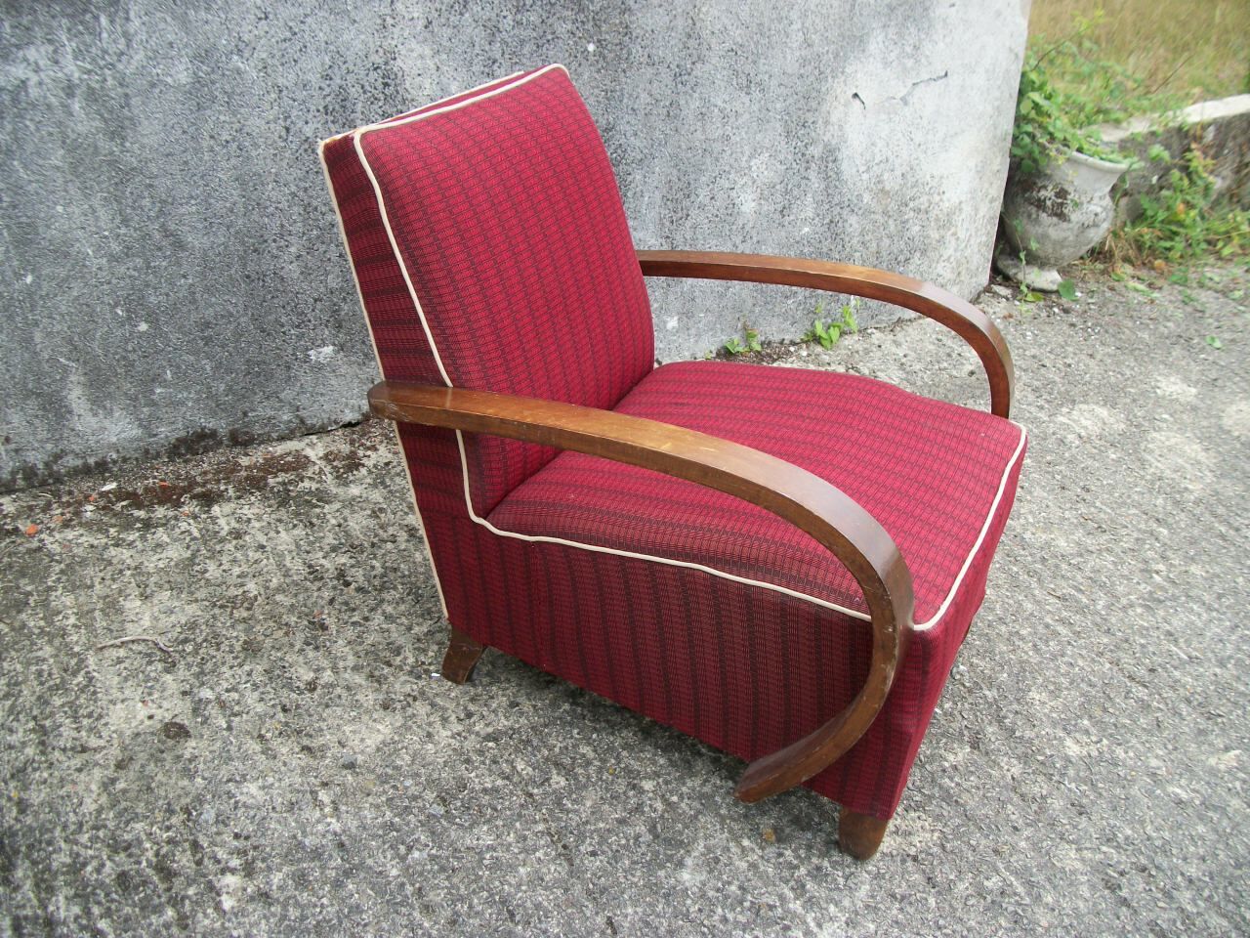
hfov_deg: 56.8
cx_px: 625
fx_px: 1156
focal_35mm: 32
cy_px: 469
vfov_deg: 44.2
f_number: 2.9
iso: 80
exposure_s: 1/100
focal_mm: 5.7
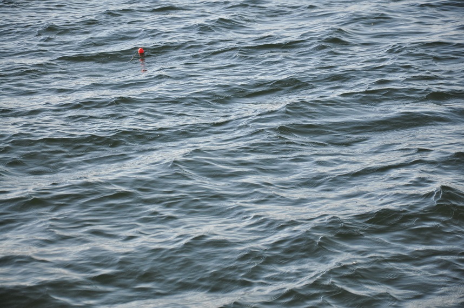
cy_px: 154
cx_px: 232
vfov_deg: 8.7
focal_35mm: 158
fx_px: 2028
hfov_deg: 13.1
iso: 400
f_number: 5.6
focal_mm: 105
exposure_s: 1/320
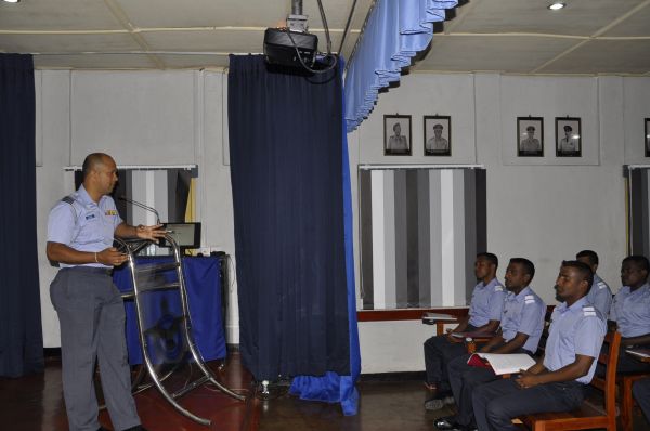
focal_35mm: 32
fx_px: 568
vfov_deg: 41.6
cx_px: 325
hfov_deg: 59.6
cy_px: 216
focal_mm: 21
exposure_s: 1/80
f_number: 5.6
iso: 320
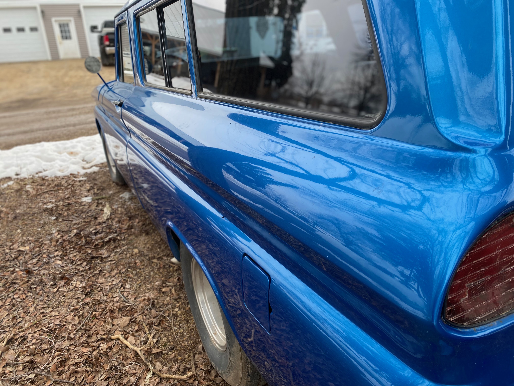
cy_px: 193
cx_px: 257
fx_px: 386
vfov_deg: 53.1
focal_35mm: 26
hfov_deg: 67.3
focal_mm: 4.25
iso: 32
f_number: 1.8
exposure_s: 1/215
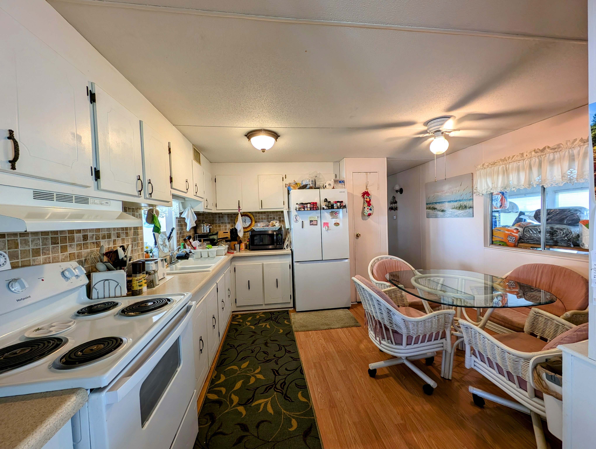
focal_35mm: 12
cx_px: 298
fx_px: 207
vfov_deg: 94.6
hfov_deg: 110.5
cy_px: 224
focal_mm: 2.23
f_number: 1.95
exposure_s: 1/60
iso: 100
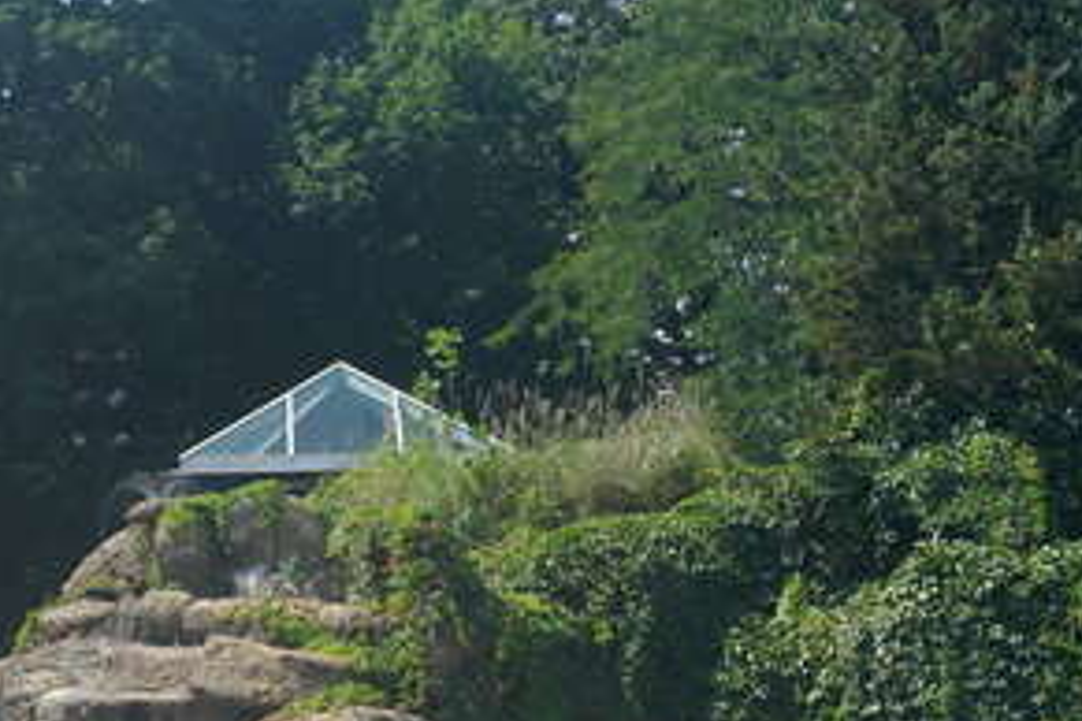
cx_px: 26
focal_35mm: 66
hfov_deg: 28.8
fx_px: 1984
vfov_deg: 20.5
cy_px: 507
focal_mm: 16
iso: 100
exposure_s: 1/125
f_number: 11
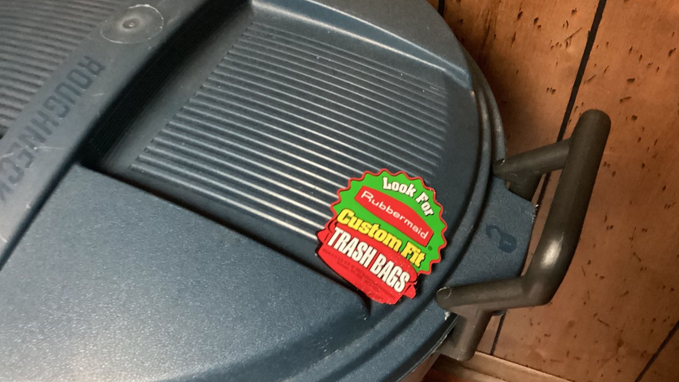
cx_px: 340
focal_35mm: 34
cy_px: 241
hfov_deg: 58.0
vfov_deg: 34.4
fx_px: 612
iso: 640
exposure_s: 1/20
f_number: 2.4
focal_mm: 3.3
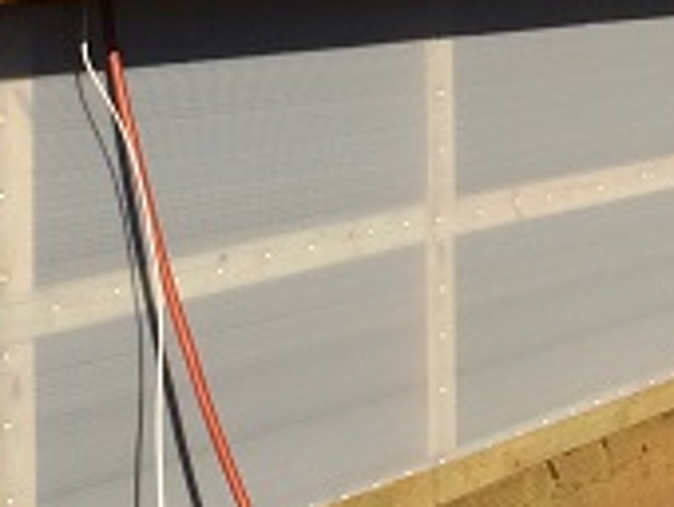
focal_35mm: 123
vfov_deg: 11.9
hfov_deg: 15.8
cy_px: -36
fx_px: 2398
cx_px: 65
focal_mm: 4.15
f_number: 2.2
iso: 32
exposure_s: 1/3731
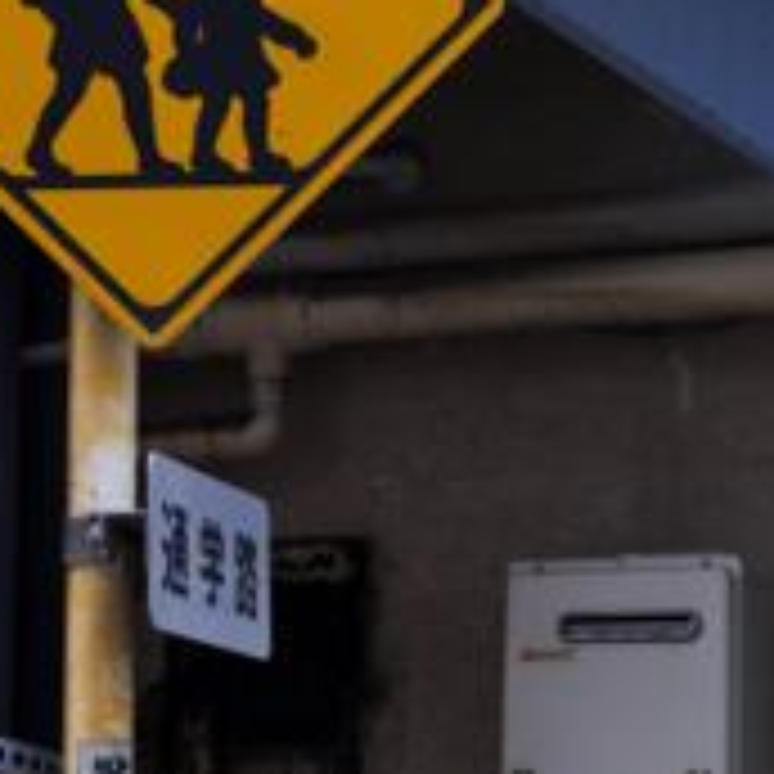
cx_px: 76
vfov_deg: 13.8
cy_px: 122
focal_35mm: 126
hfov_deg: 13.7
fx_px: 3187
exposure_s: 1/100
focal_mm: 35
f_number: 5.6
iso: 1250
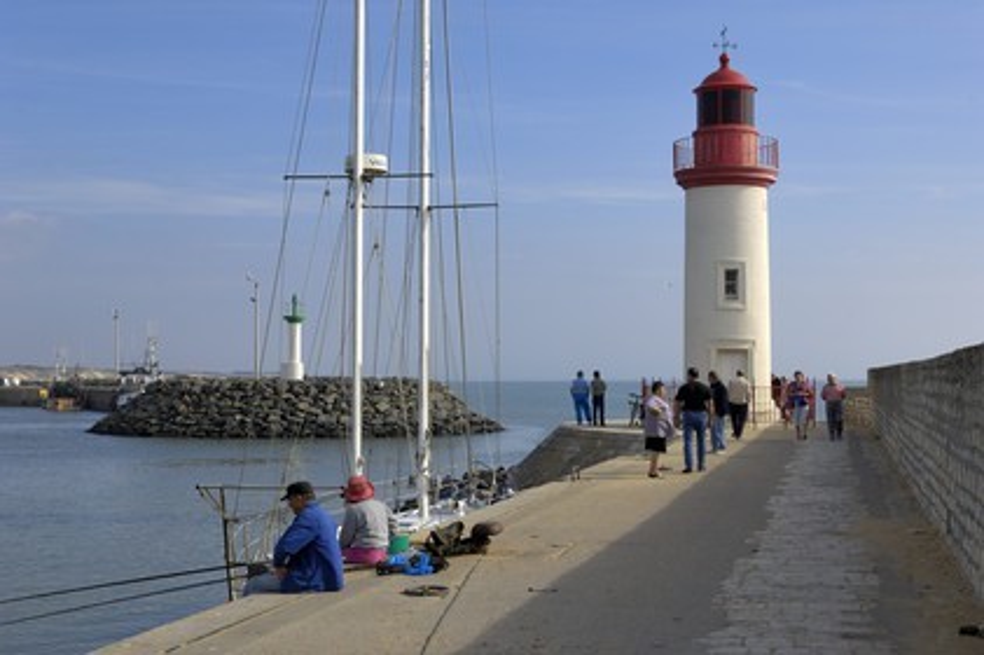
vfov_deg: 25.7
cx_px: 492
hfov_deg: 37.9
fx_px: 1434
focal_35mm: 52
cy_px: 328
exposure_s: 1/160
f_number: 10
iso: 100
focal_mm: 35
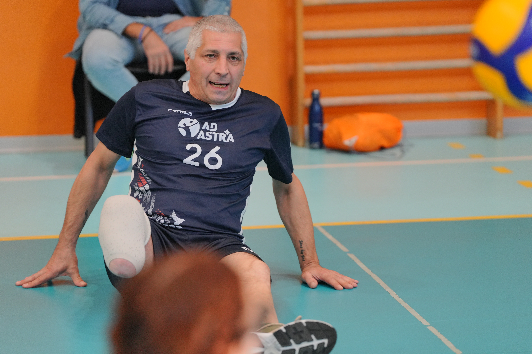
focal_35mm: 152
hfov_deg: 13.5
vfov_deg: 9.0
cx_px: 266
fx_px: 2246
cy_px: 177
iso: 1600
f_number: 3.2
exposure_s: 1/640
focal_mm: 152
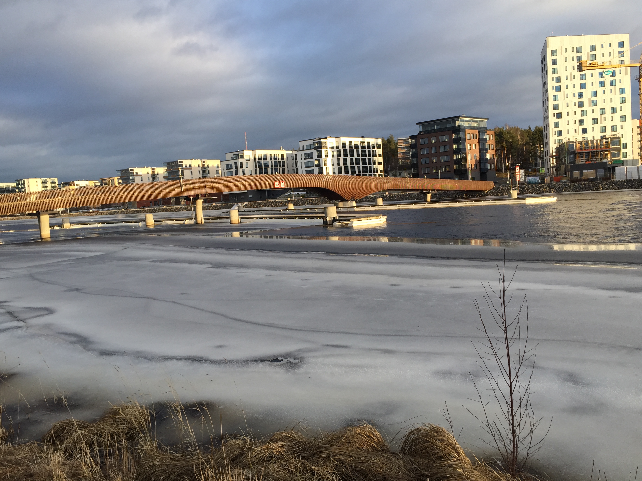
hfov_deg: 60.0
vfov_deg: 46.8
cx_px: 323
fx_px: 556
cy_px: 240
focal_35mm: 30
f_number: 2.2
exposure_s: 1/434
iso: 32
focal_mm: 4.15
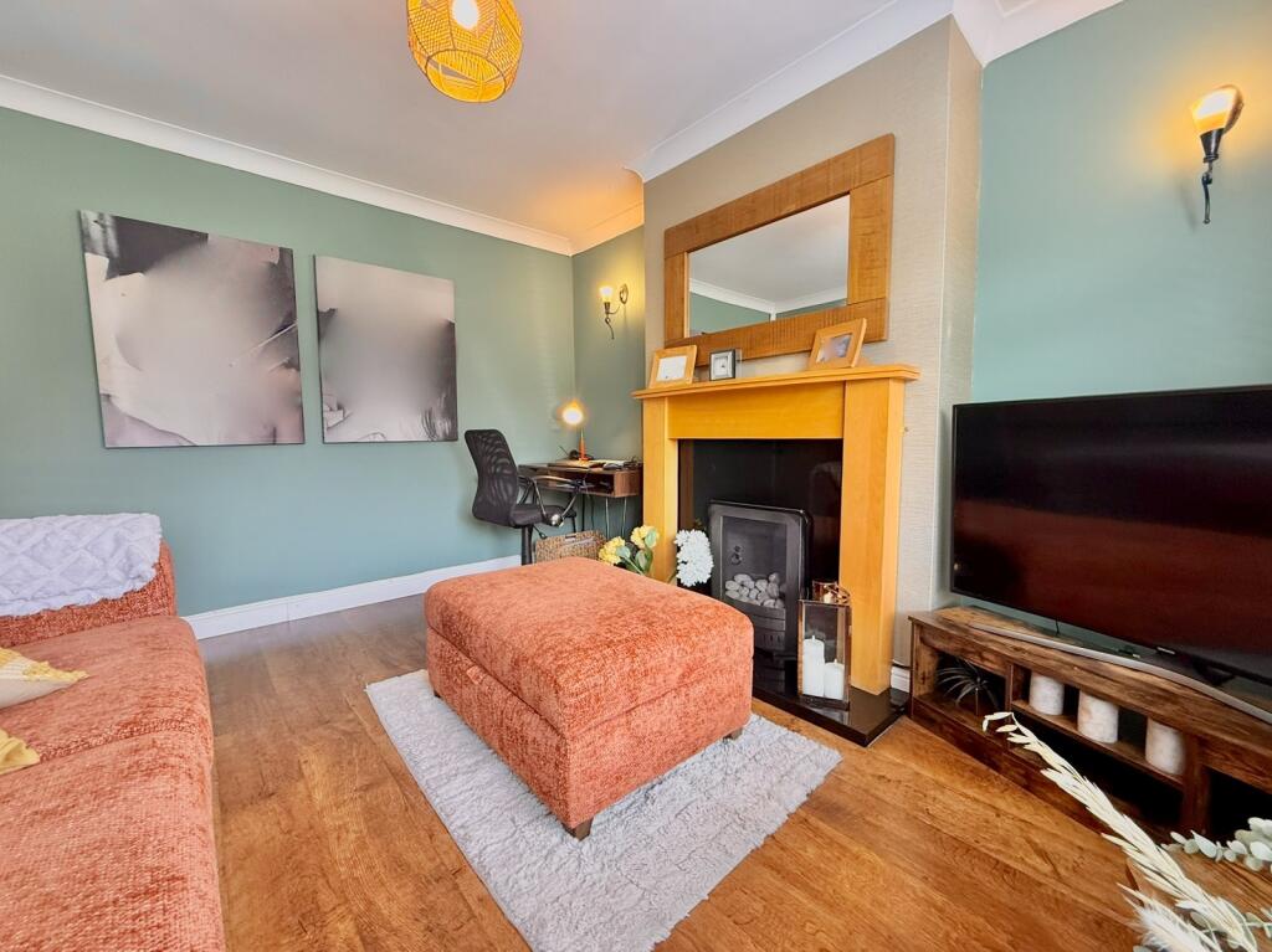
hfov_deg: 102.1
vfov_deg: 85.6
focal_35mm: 14
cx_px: 636
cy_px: 476
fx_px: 514
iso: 250
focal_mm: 2.22
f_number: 2.2
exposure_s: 1/100
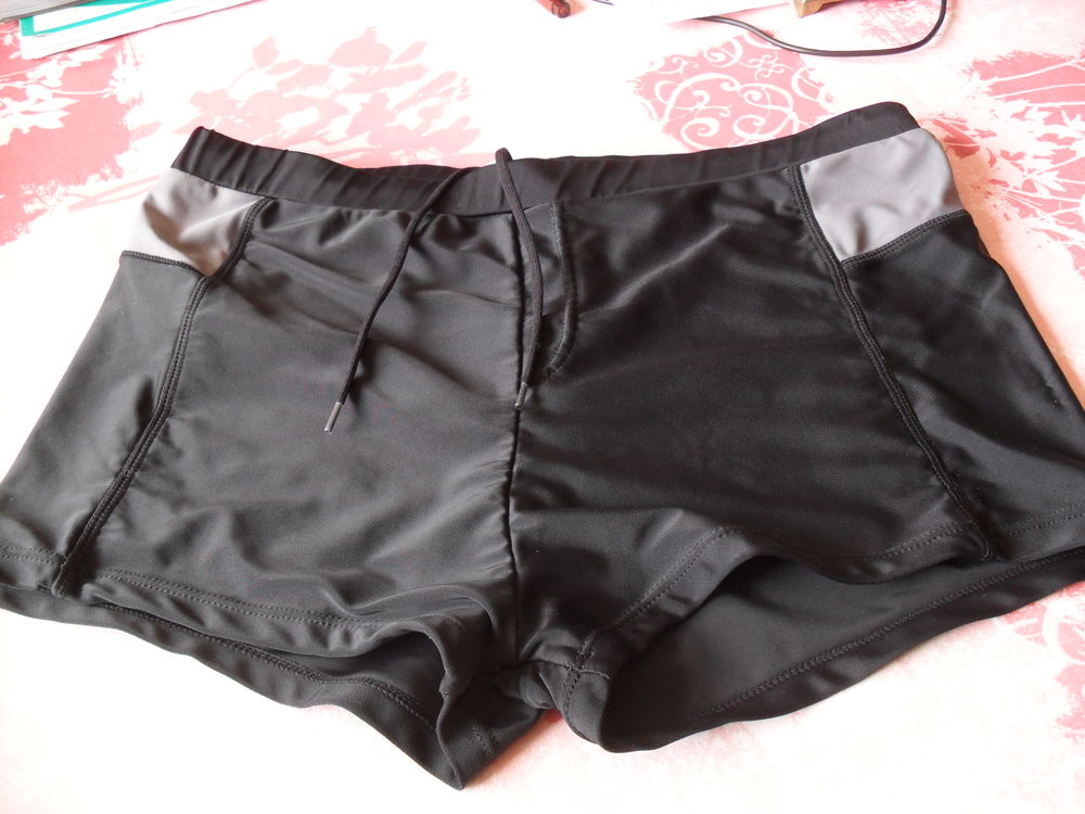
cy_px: 407
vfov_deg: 40.7
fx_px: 1097
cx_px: 542
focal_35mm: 35
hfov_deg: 52.6
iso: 100
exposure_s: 1/45
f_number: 3
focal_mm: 6.3
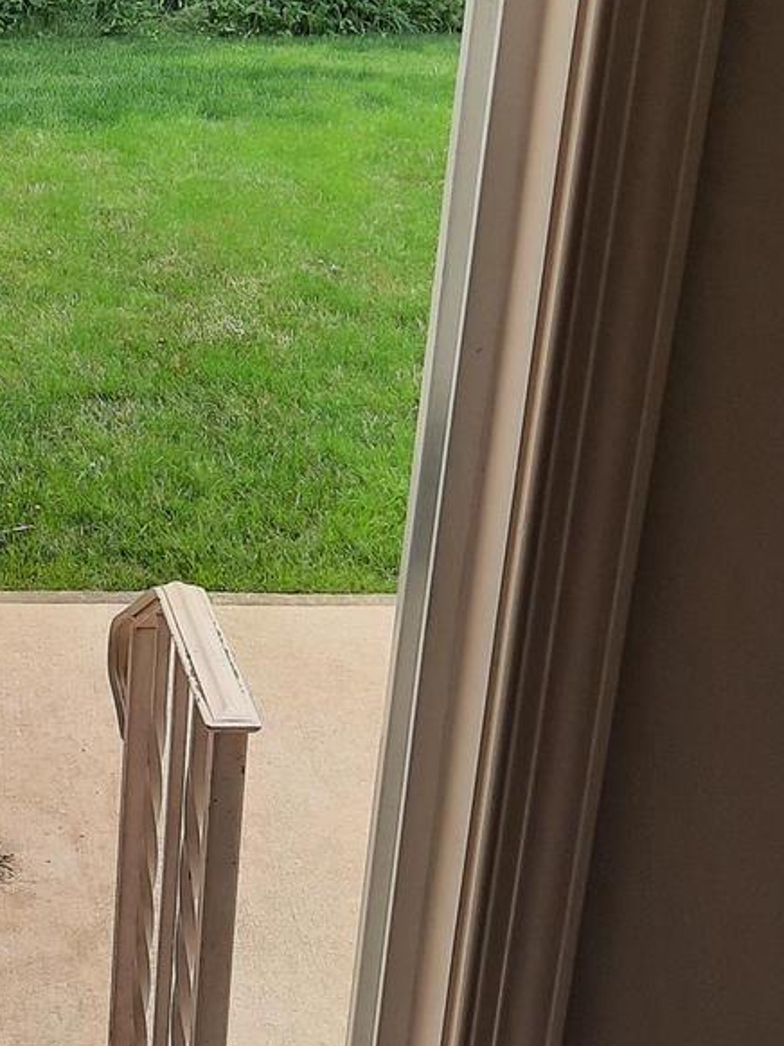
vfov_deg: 29.1
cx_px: -180
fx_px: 1995
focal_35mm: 66
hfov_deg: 20.6
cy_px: 322
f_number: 2
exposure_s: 1/749
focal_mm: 4.6
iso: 32
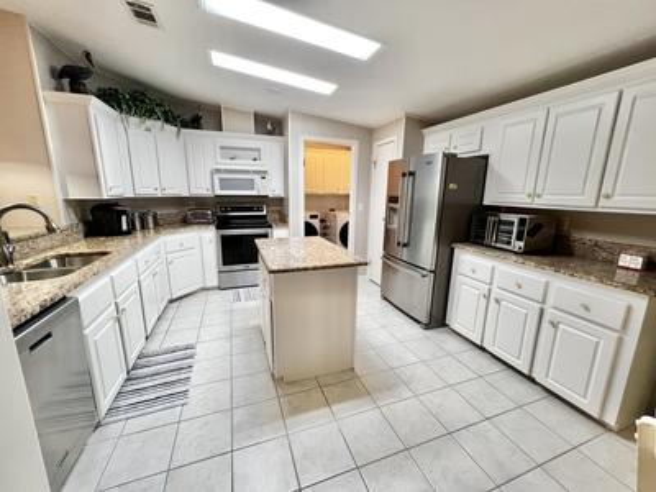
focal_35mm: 13
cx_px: 328
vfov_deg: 89.9
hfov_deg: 106.2
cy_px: 246
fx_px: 246
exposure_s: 1/60
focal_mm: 1.57
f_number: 1.8
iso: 125
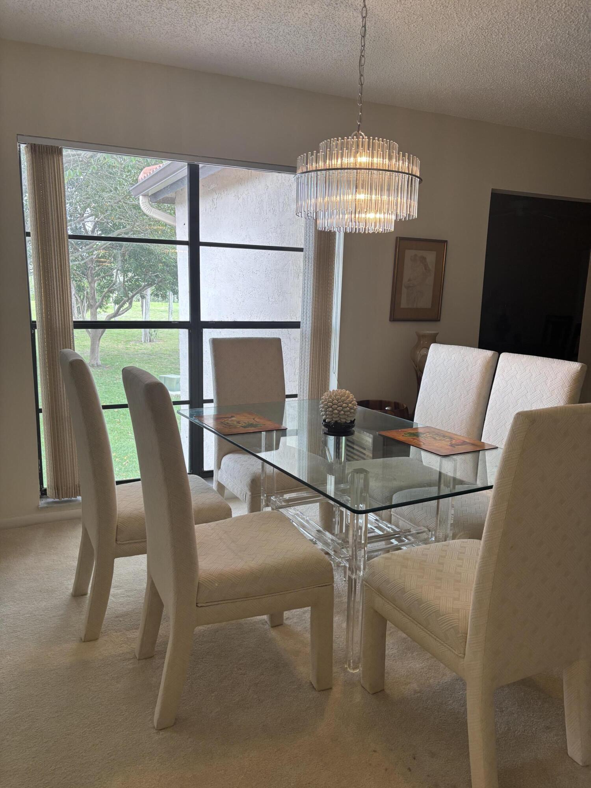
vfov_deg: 67.3
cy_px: 394
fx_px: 592
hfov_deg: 53.1
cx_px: 296
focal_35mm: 26
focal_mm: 5.96
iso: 80
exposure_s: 1/120
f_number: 1.6
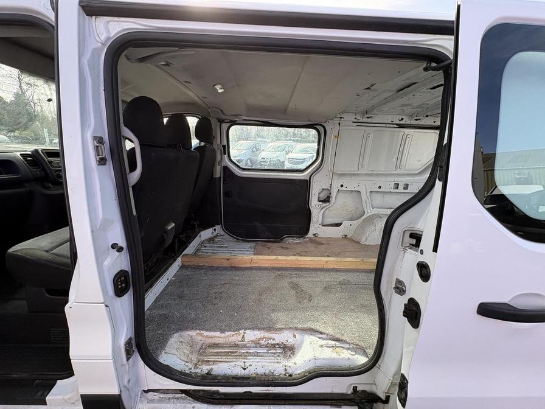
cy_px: 204
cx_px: 272
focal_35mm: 14
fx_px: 220
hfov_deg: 102.1
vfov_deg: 85.7
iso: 50
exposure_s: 1/246
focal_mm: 2.22
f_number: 2.2
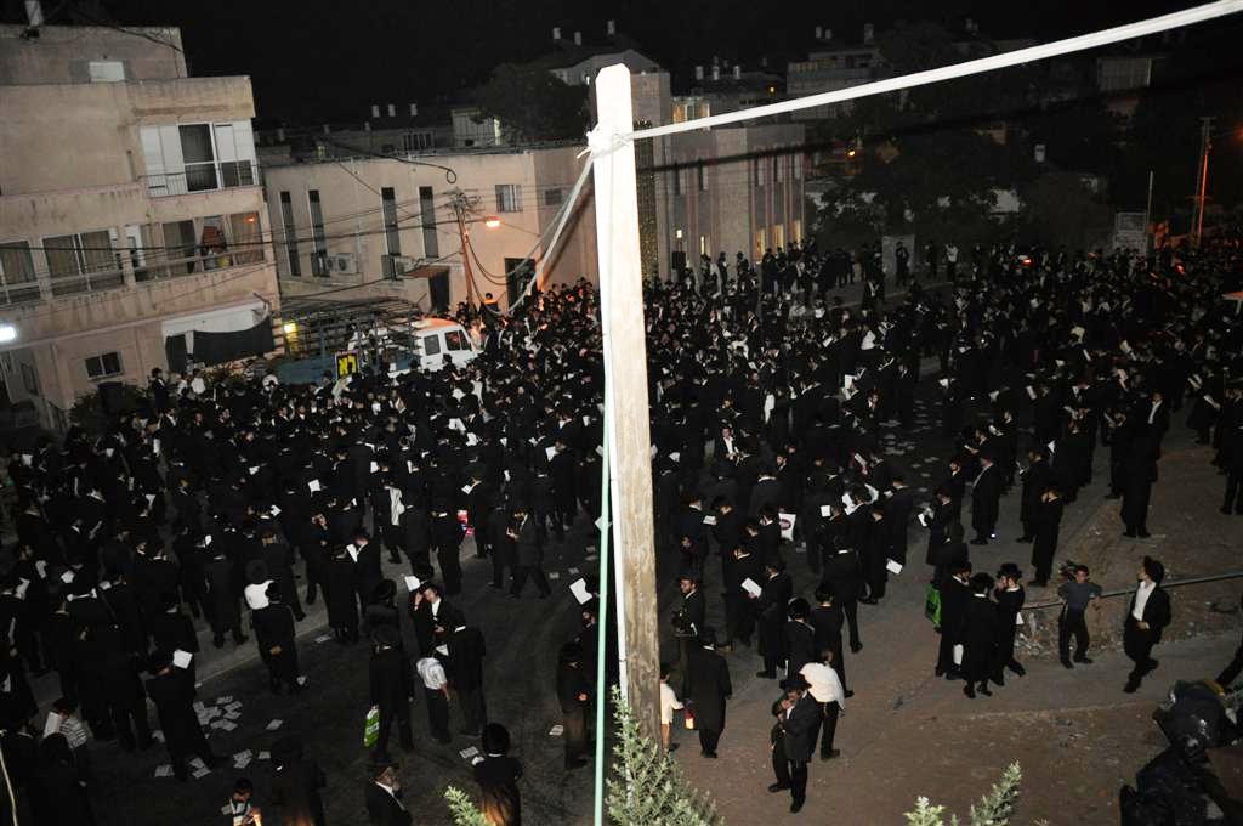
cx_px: 622
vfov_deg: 47.8
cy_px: 413
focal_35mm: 27
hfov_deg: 67.4
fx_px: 931
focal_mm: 18
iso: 800
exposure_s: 1/60
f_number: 4
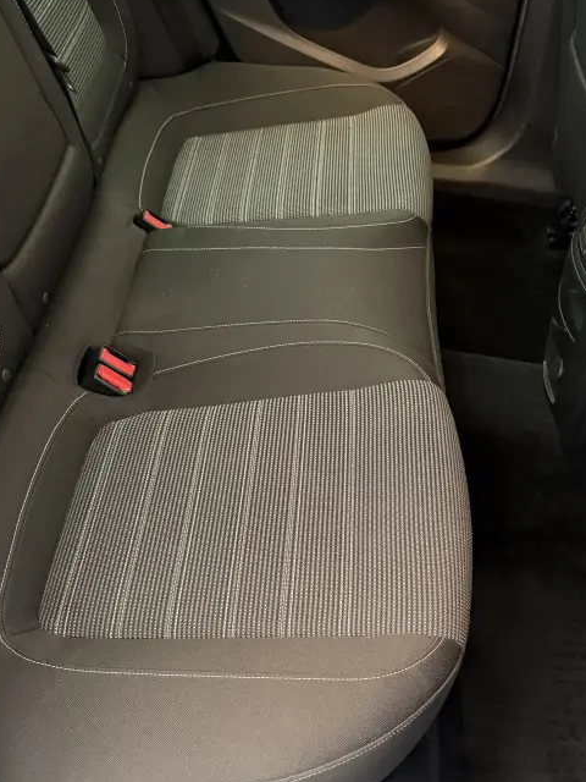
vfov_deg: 56.4
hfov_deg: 43.7
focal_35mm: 32
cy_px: 466
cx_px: 377
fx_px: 722
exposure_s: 1/33
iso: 1000
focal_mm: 6.76
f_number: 1.78
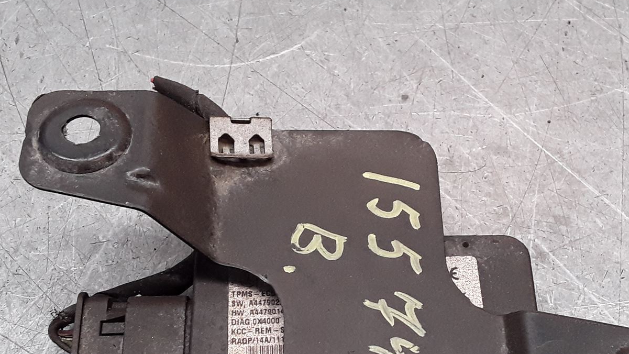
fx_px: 867
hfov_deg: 39.8
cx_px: 352
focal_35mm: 52
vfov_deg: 22.5
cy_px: 319
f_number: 1.9
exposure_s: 1/127
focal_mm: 2.91
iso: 100
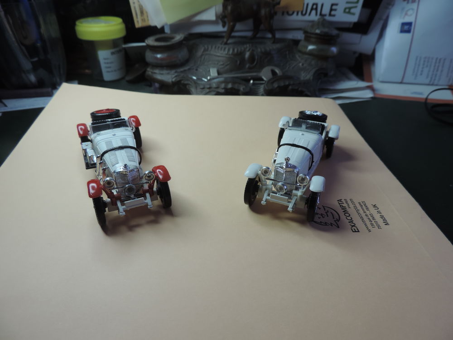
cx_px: 226
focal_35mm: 24
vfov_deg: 56.8
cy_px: 170
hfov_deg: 71.6
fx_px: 314
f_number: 3
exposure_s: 1/50
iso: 80
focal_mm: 4.3
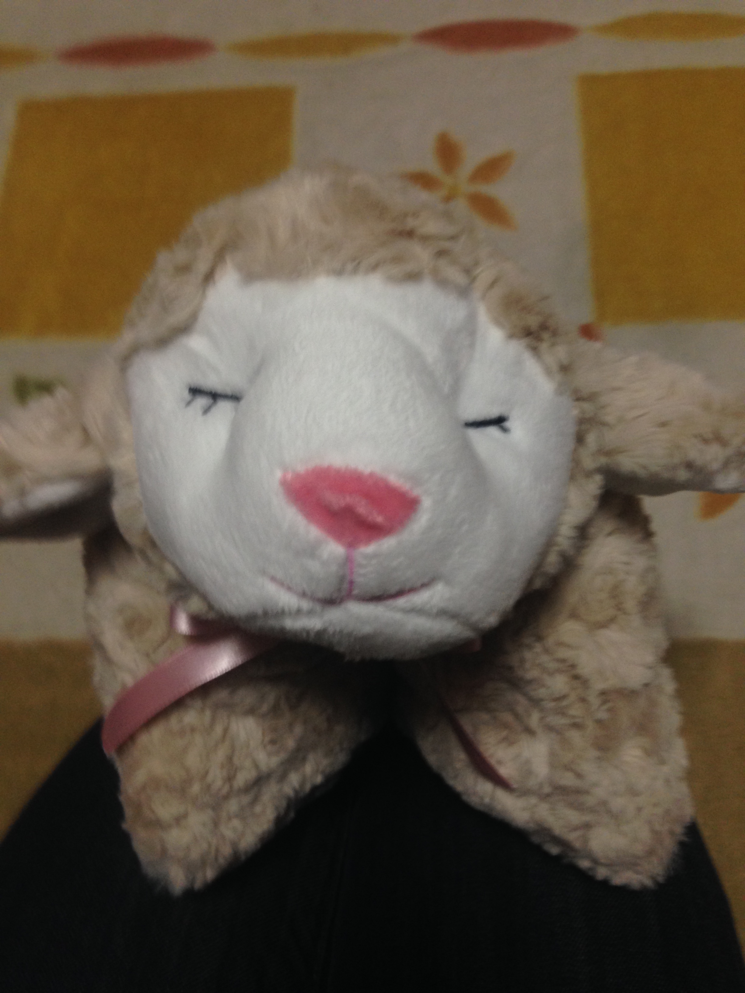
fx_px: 947
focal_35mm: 33
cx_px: 372
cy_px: 496
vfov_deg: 55.4
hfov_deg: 42.9
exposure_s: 1/20
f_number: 2.4
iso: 100
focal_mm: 4.12
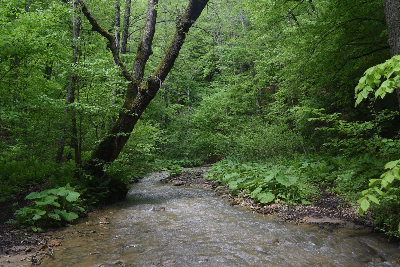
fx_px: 344
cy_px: 134
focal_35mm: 31
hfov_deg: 60.3
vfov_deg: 42.3
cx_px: 200
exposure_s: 1/125
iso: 320
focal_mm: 31
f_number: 7.1
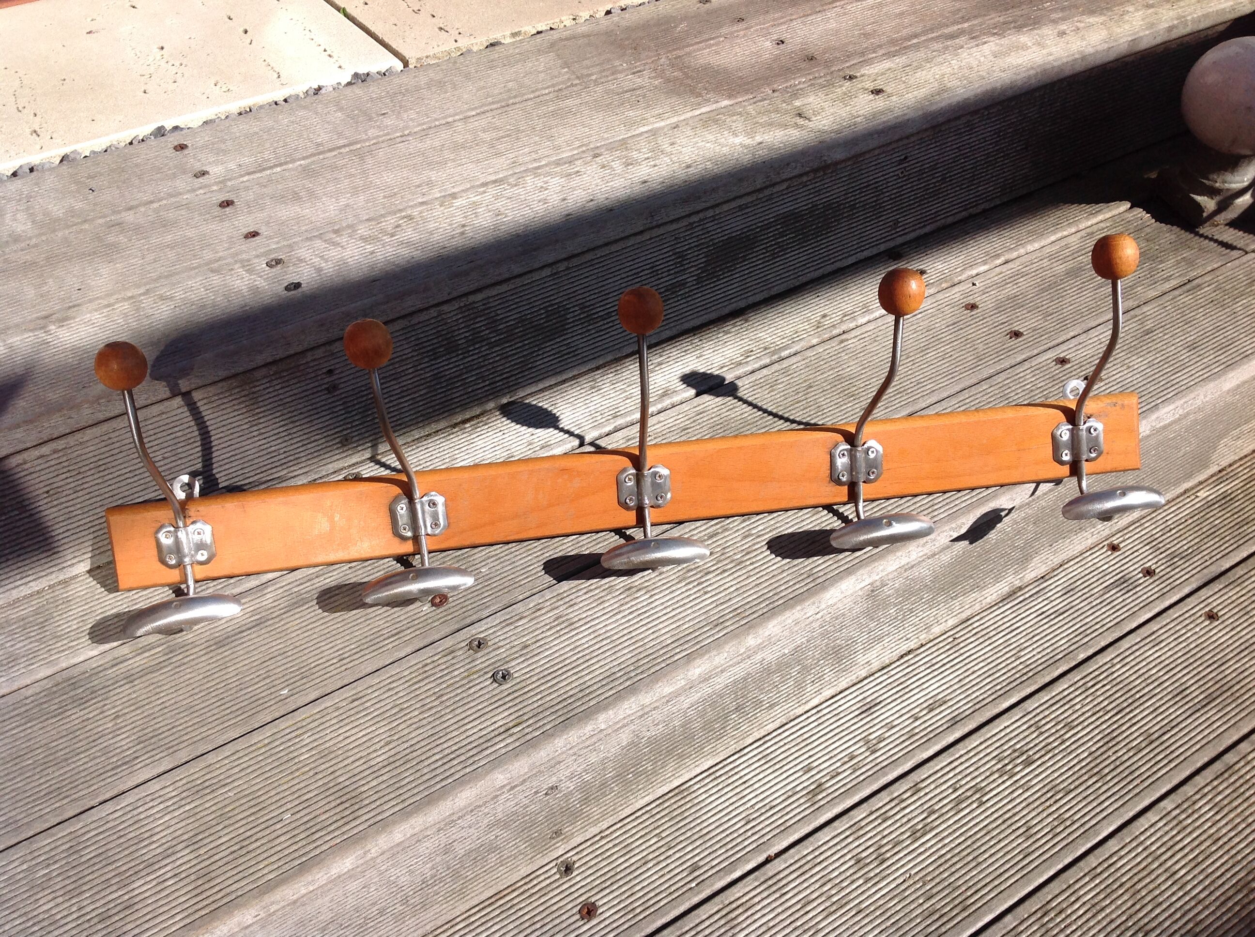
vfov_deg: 40.6
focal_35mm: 35
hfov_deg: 52.7
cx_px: 628
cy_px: 468
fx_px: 1267
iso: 50
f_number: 2.4
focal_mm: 4.28
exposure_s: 1/1890
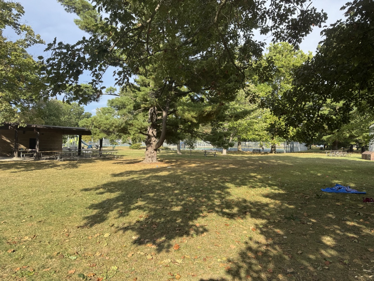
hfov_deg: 71.6
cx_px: 187
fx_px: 259
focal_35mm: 24
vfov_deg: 56.8
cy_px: 140
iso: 80
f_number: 1.78
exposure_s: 1/1678
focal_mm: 6.76
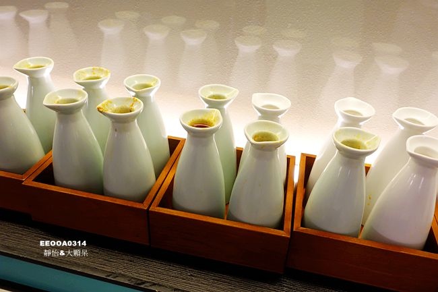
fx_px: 365
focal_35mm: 30
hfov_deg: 61.9
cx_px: 219
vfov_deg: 43.6
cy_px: 146
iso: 800
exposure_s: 1/25
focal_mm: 11
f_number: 2.5
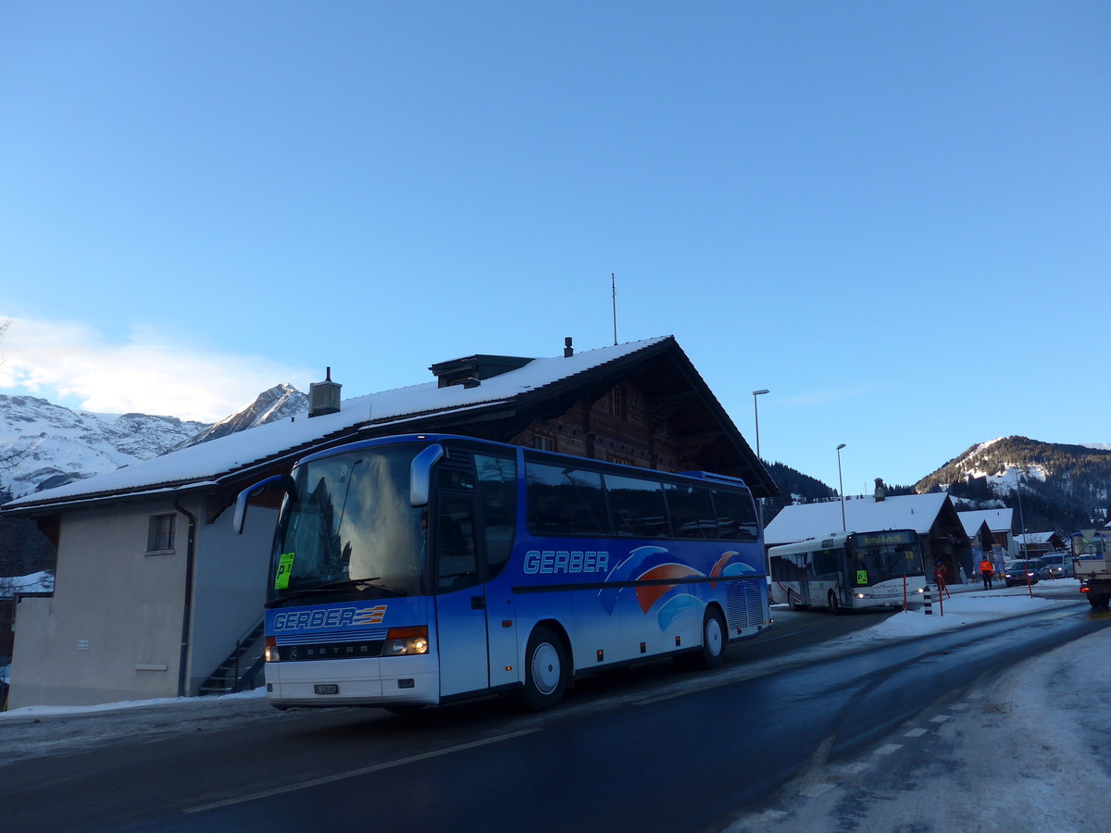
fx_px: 931
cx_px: 556
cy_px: 416
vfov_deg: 48.2
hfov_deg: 61.7
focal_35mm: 29
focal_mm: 6
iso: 80
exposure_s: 1/400
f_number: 2.8
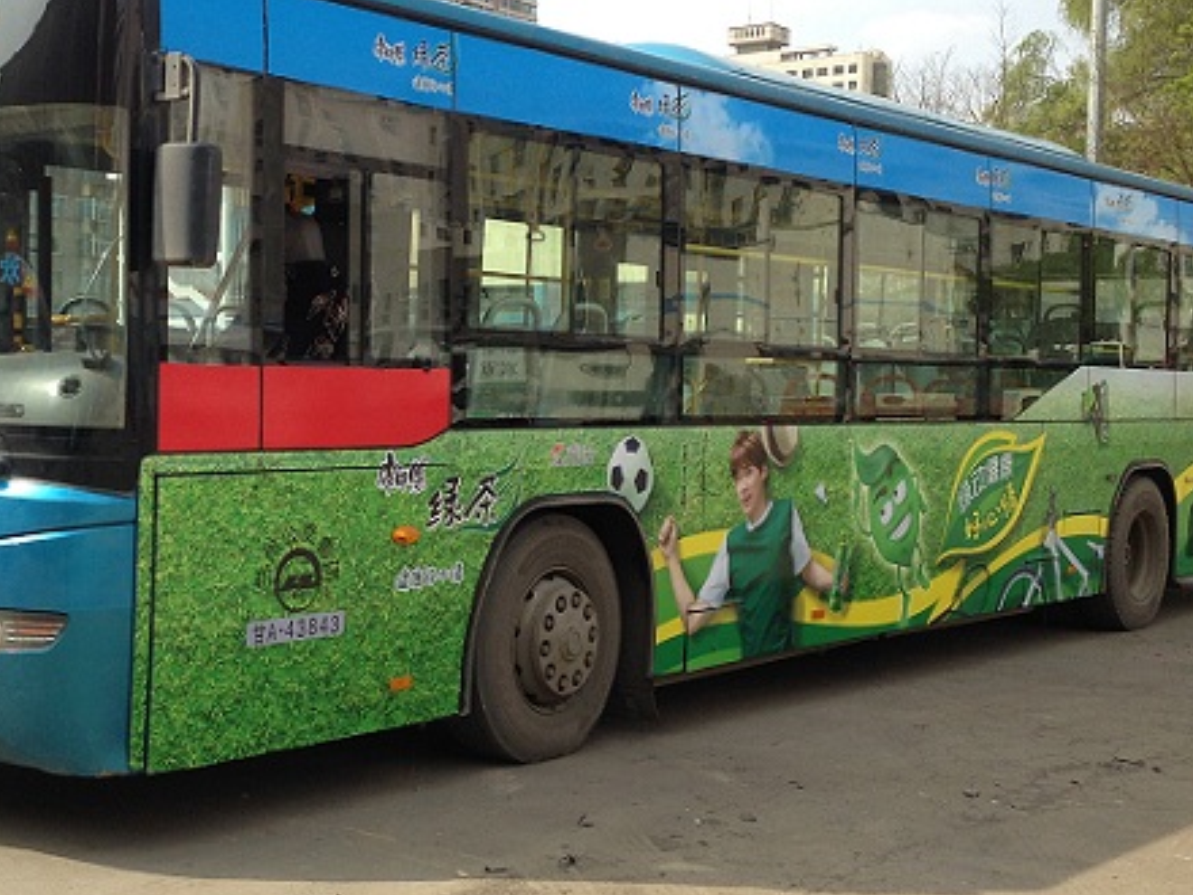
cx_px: 437
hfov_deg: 35.3
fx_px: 1861
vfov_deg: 27.0
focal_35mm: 54
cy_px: 418
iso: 50
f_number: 2.4
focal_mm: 4.12
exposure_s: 1/847
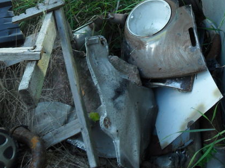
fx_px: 351
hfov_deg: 34.7
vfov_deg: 26.7
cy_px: 46
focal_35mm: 54
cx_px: 172
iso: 100
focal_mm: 6.2
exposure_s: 1/60
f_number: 2.8
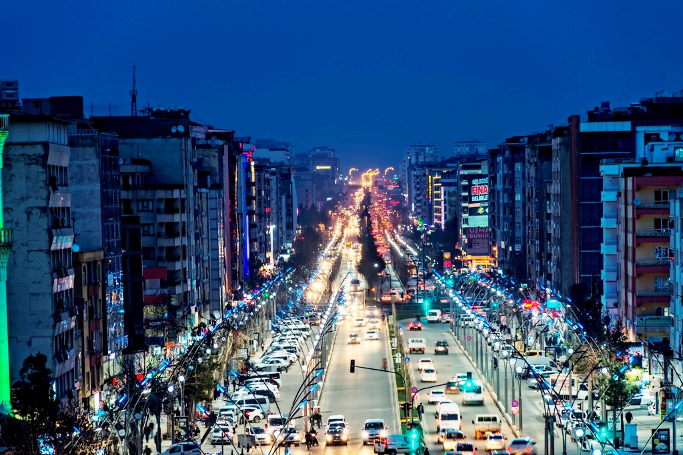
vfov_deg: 6.9
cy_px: 228
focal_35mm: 200
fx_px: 3795
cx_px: 342
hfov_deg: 10.3
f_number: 6.3
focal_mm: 200
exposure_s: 1/2.5
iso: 100
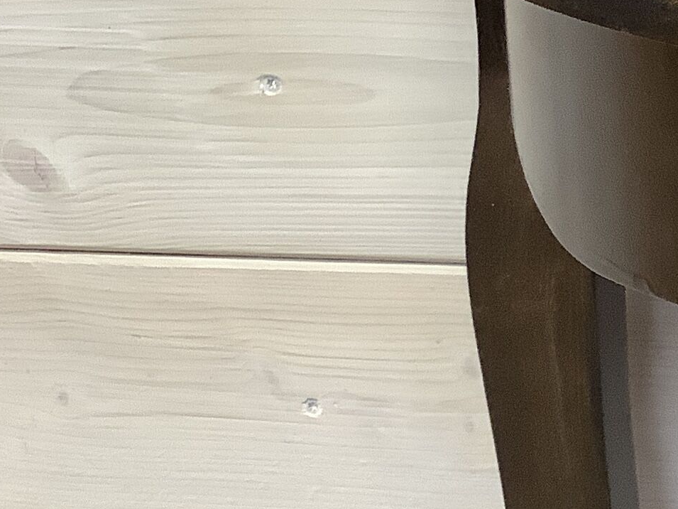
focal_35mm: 106
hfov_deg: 17.8
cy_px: 237
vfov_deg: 14.0
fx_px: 2076
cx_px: 787
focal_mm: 3.3
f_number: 2.4
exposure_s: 1/50
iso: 160
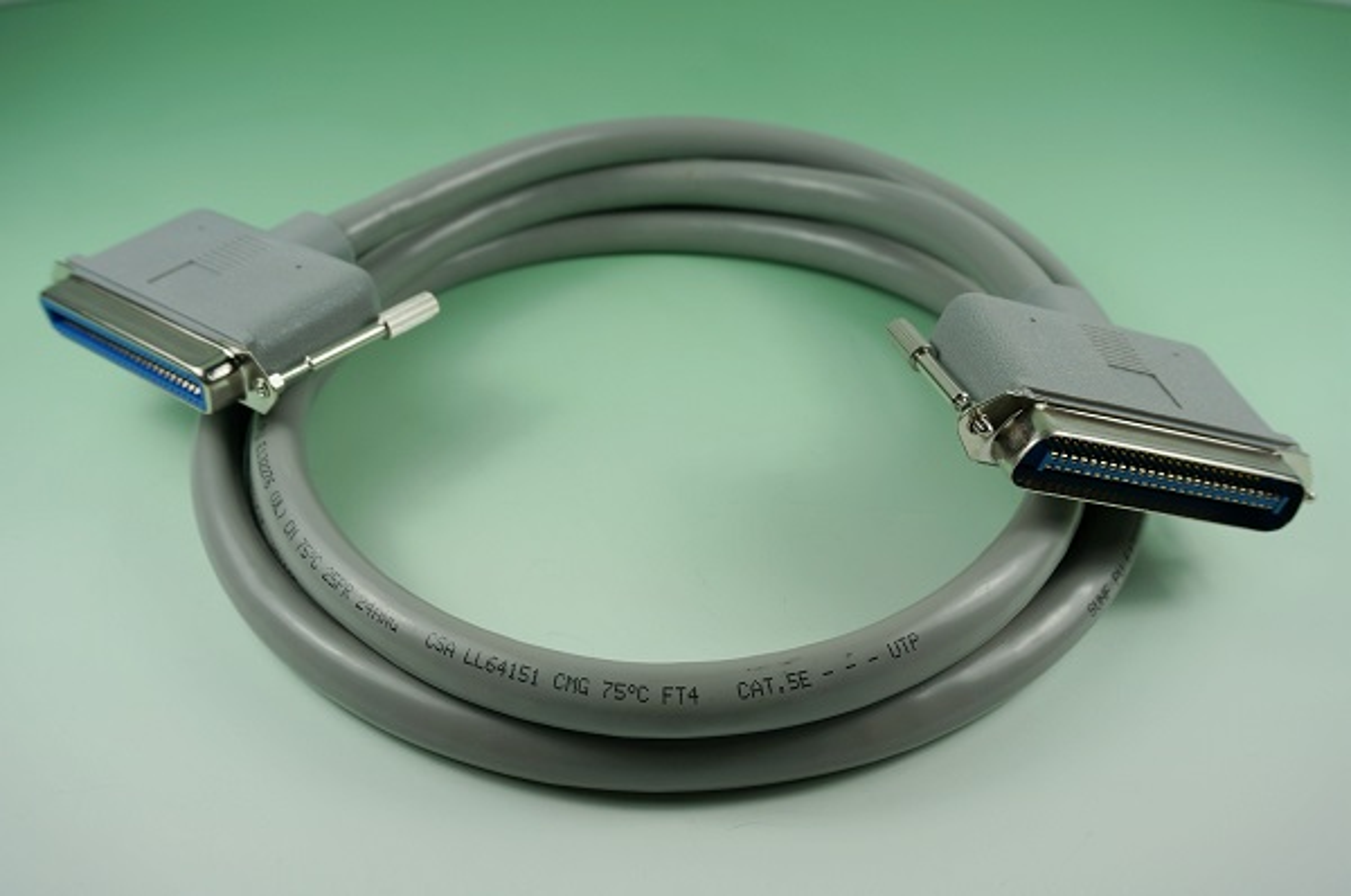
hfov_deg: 59.6
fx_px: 1180
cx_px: 676
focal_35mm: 32
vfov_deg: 41.6
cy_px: 448
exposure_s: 1/100
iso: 100
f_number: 6.3
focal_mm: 21
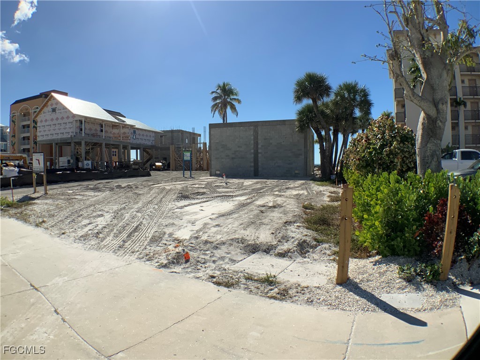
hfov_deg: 61.7
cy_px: 180
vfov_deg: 48.2
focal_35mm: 29
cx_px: 240
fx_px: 402
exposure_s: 1/3788
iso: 20
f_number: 1.8
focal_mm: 3
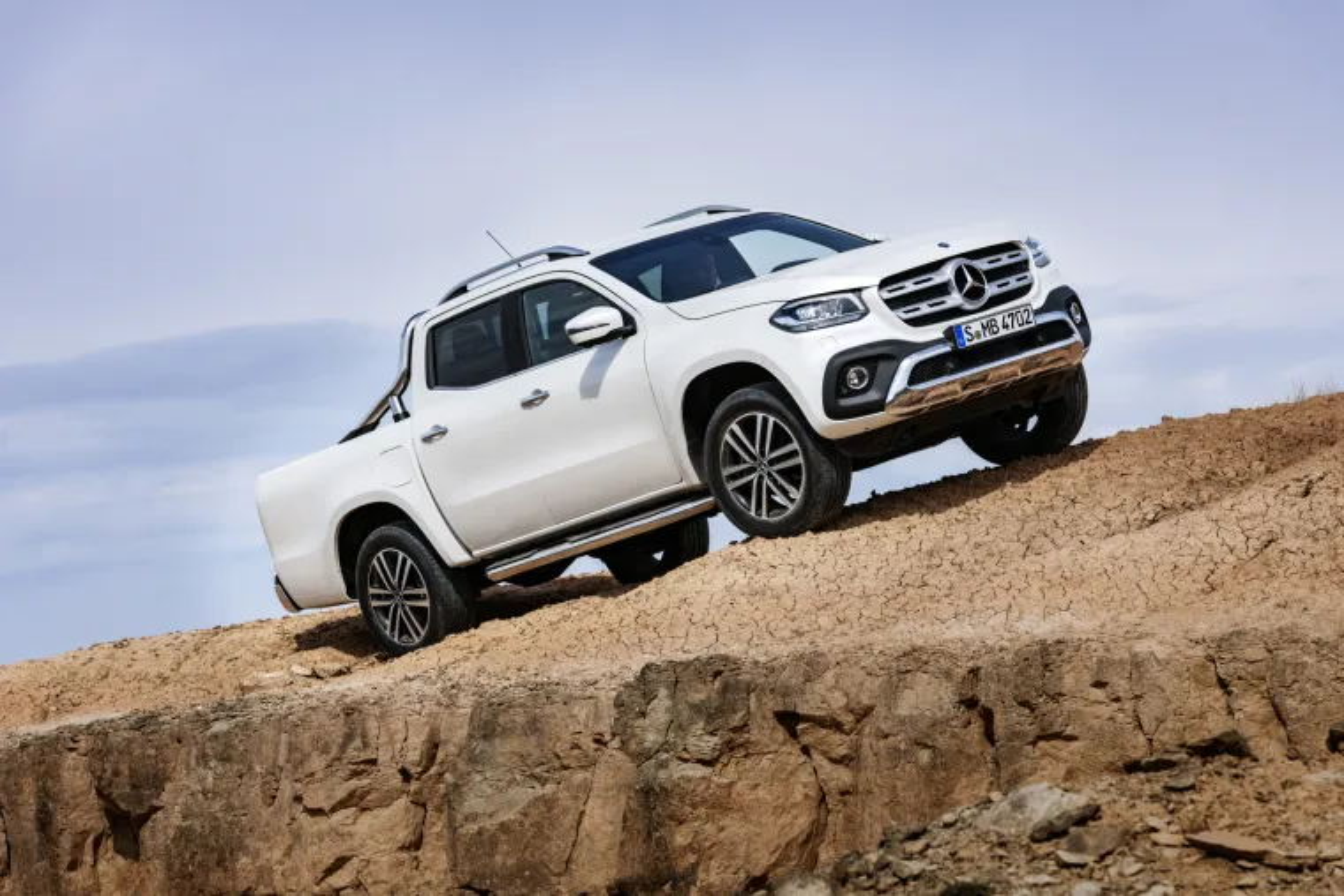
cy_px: 448
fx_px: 5041
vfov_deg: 10.2
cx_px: 672
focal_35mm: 135
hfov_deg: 15.2
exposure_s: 1/500
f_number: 8
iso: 100
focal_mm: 135
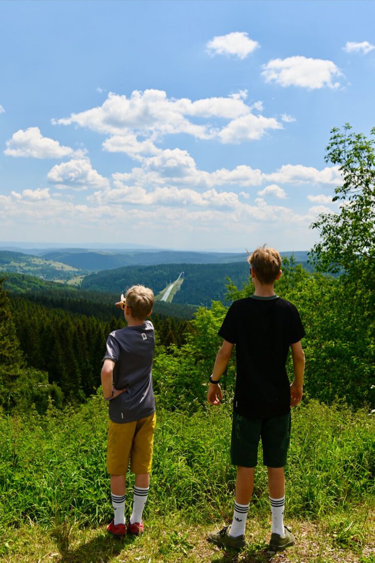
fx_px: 563
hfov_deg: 36.9
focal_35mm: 36
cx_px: 188
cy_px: 282
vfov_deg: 53.1
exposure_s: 1/320
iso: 100
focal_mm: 24
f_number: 6.3
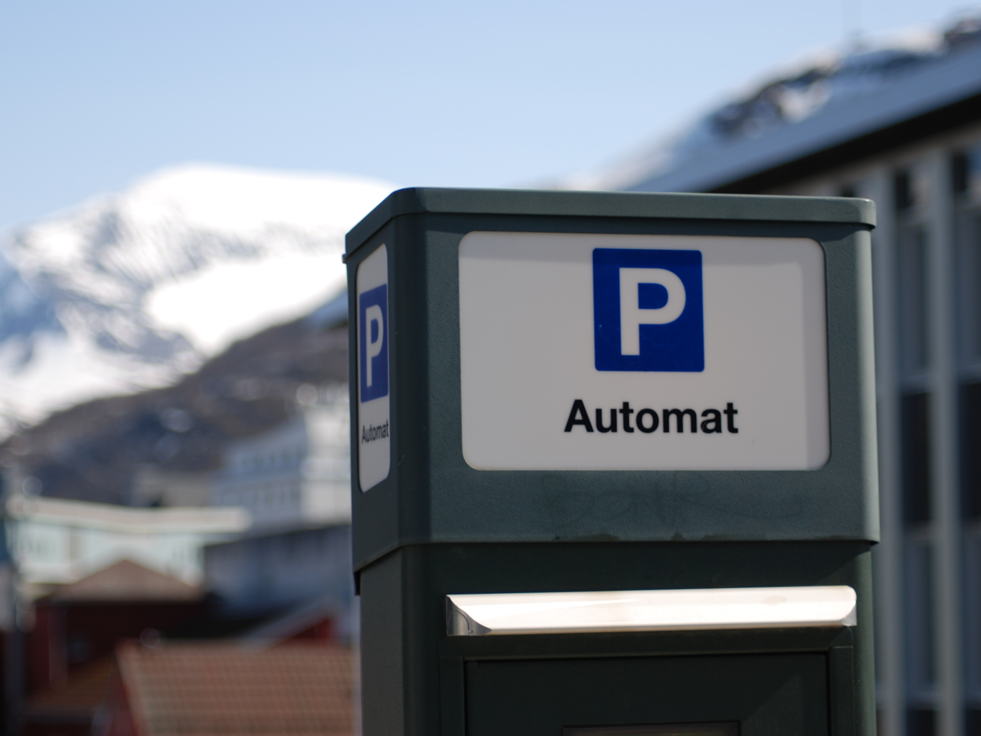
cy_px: 369
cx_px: 483
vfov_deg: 13.0
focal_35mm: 114
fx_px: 3231
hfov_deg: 17.3
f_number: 4
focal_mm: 70
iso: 100
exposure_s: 1/800
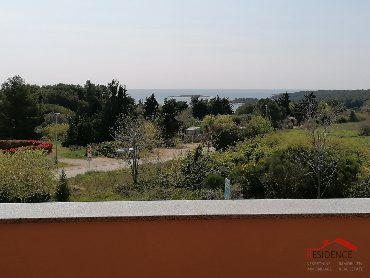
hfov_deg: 35.5
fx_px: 577
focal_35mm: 54
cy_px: 139
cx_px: 185
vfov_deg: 27.0
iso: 50
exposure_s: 1/2747
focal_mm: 4.75
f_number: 1.8
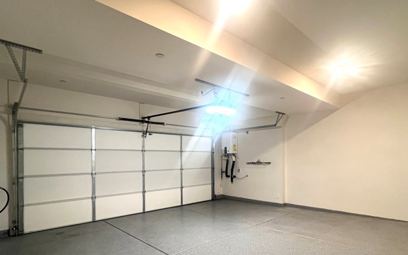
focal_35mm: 19
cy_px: 159
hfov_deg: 87.8
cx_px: 221
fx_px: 211
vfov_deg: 61.4
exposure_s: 1/60
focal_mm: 1.57
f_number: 1.8
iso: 320
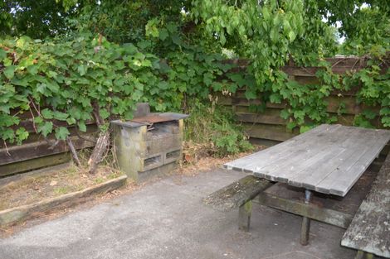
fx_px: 325
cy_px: 130
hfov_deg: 61.9
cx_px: 195
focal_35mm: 30
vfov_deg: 43.6
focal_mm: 20
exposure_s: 1/200
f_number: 4
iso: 100
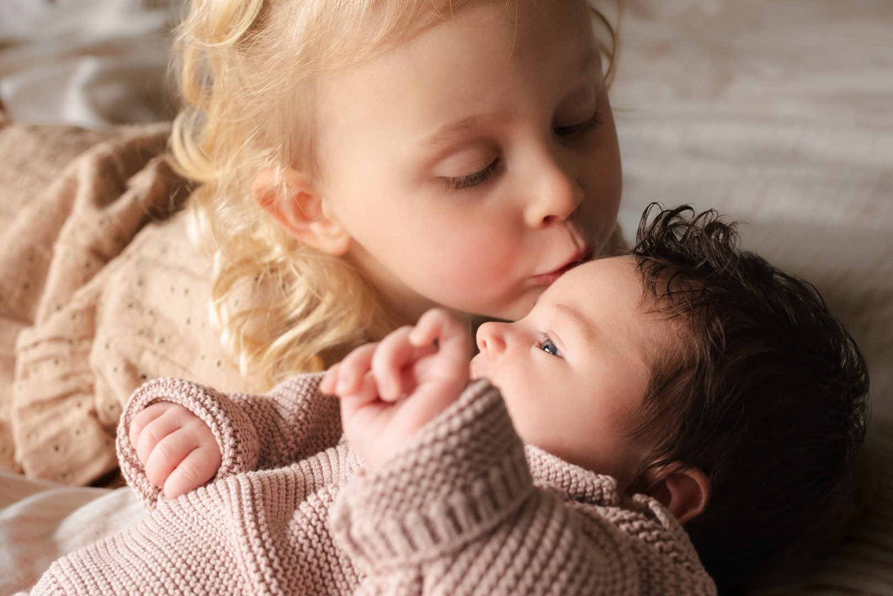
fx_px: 868
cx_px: 446
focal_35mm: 35
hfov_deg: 54.4
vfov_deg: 37.9
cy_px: 298
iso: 2000
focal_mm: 35
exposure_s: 1/400
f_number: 4.5
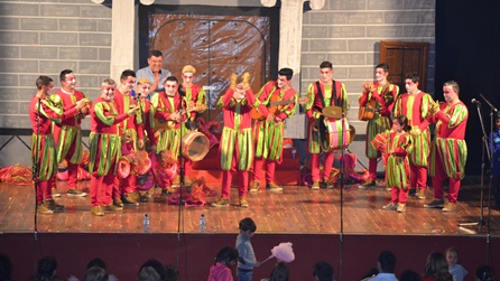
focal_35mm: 130
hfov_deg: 16.5
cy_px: 115
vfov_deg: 9.3
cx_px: 249
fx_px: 1724
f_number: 4.2
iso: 1250
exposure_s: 1/60
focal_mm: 82
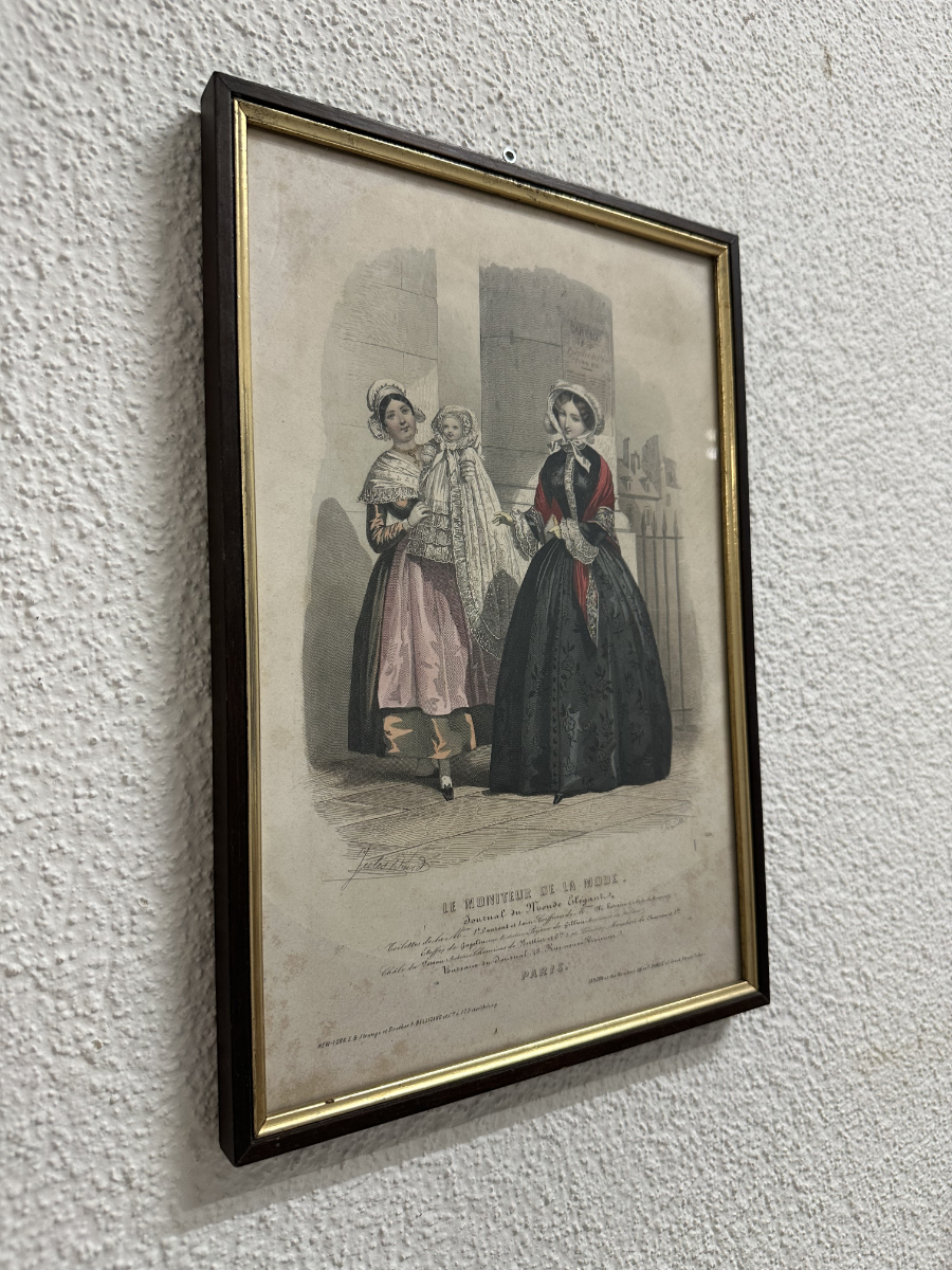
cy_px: 635
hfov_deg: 56.8
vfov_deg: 71.6
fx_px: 880
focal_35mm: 24
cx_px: 476
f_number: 1.8
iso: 160
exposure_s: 1/100
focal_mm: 6.9
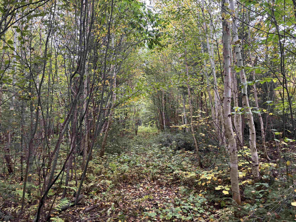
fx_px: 222
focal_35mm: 26
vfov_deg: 53.1
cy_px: 111
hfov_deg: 67.3
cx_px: 148
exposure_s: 1/61
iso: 125
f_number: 1.6
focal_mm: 5.96
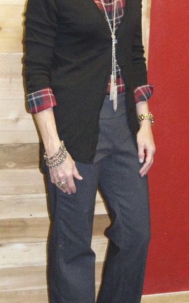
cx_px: 110
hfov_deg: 14.2
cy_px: 107
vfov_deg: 22.5
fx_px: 758
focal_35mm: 92
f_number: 4.5
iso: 3200
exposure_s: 1/60
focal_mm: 32
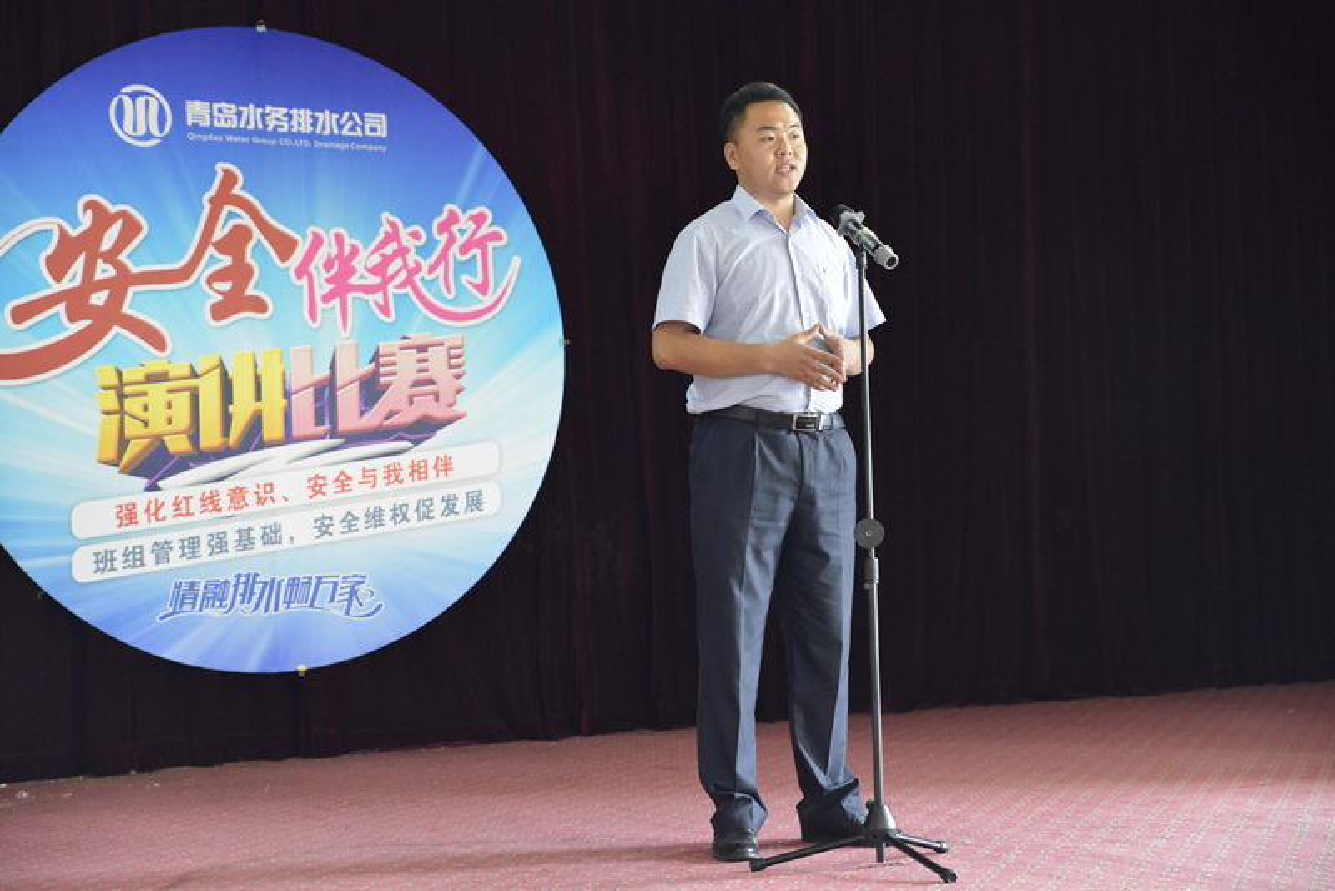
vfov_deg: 21.9
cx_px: 668
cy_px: 446
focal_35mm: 62
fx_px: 2300
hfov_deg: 32.4
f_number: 3.2
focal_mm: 62
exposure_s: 1/40
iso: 6400
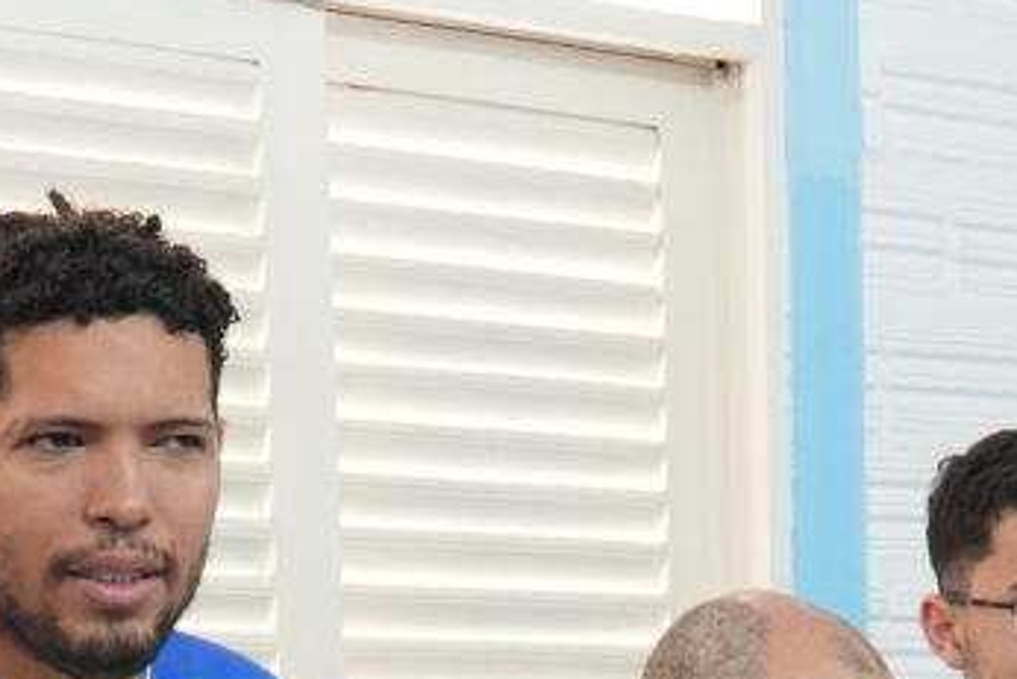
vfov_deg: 10.7
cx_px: -3
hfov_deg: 16.8
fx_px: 3373
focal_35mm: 119
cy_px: 1276
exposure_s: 1/100
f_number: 2.8
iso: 800
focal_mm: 17
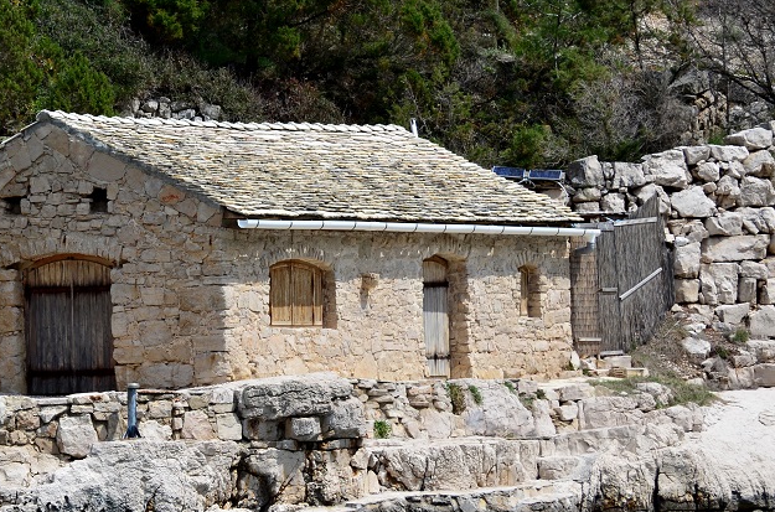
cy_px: 146
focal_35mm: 228
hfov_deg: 9.1
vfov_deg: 6.0
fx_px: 4890
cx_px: 264
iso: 400
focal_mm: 95
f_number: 4.5
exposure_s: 1/4000
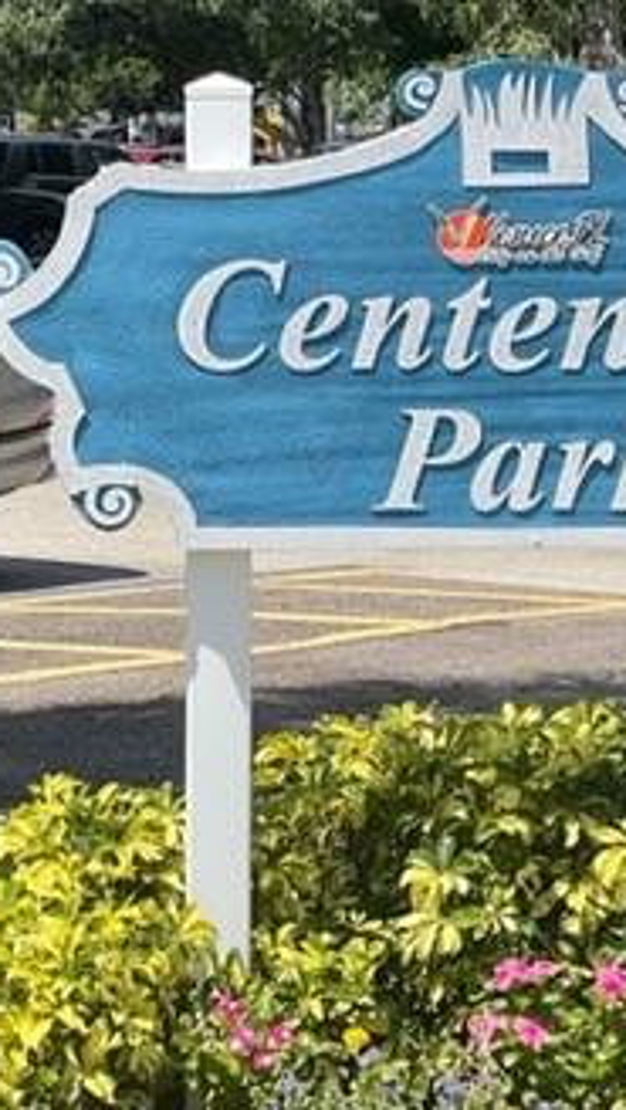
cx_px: 552
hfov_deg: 8.9
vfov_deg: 15.7
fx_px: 4005
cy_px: 325
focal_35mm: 136
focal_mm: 7.5
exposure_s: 1/1043
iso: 20
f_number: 2.2
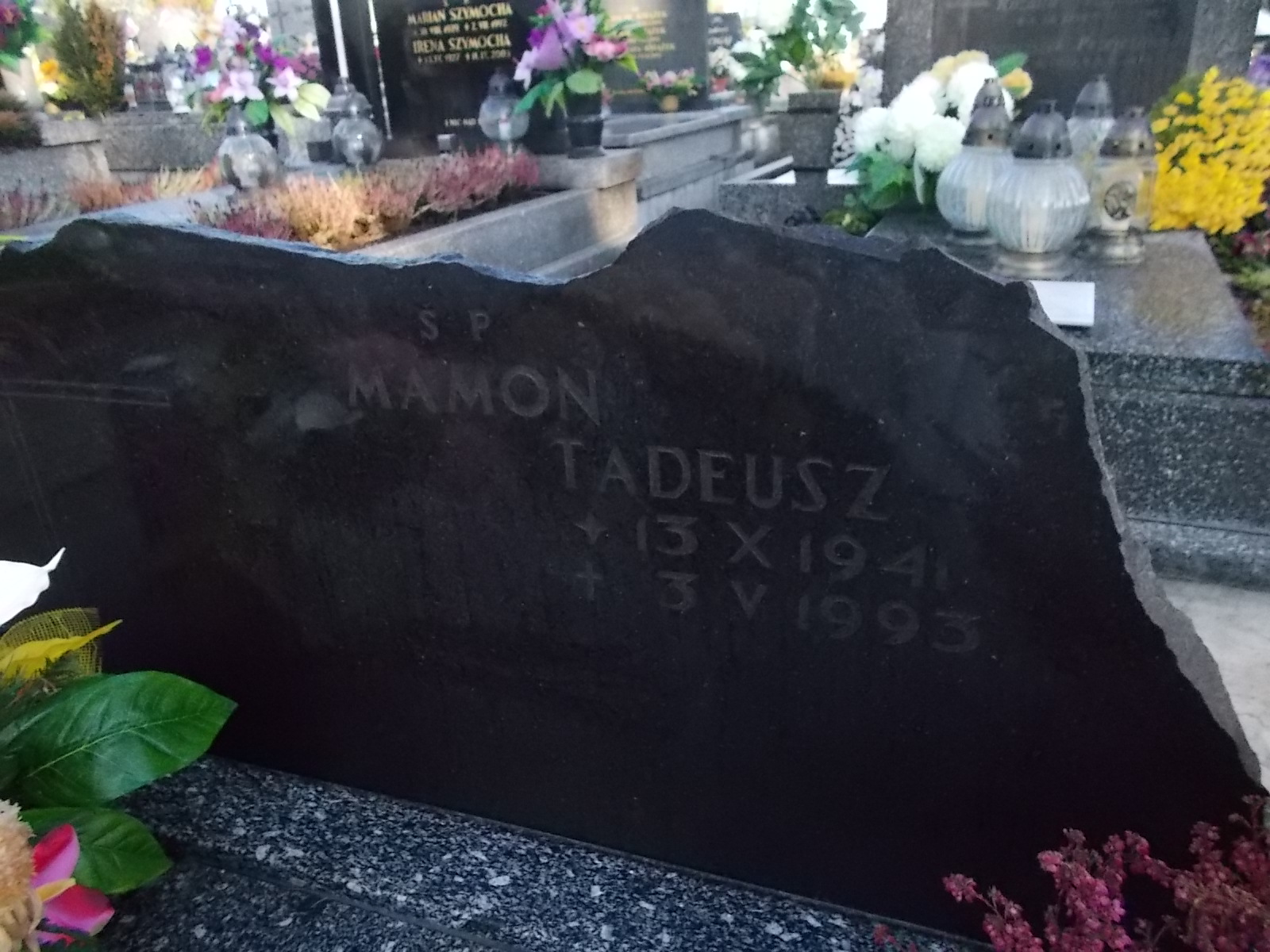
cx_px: 635
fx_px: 954
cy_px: 476
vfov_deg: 53.1
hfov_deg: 67.3
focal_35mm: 26
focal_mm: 4.6
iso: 400
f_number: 8
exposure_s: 1/100
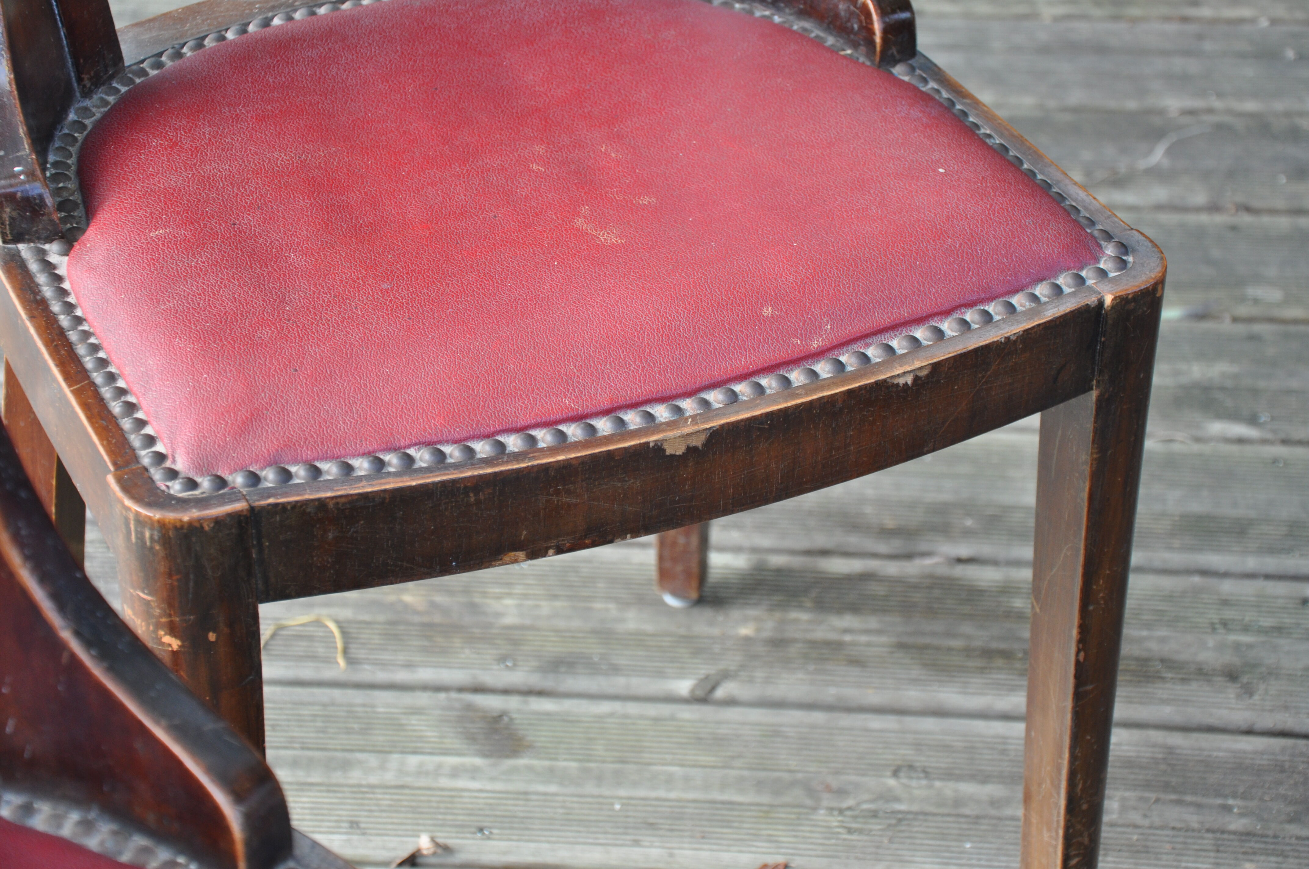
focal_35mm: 87
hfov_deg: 23.4
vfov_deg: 15.7
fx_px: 3160
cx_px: 654
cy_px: 434
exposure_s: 1/60
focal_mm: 58
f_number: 5
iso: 400
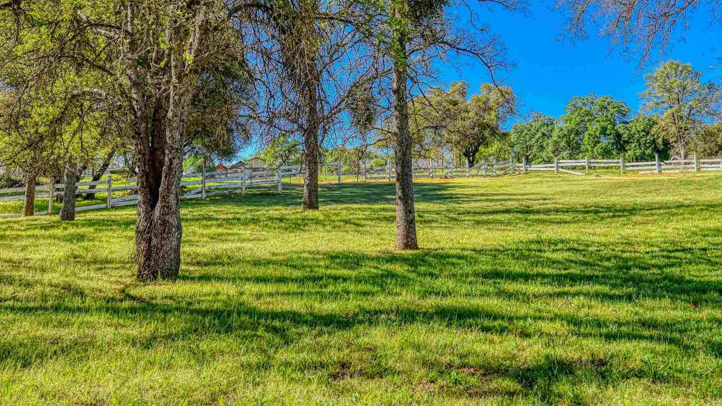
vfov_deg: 29.3
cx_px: 355
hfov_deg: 50.5
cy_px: 108
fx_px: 766
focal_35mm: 40
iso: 220
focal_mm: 23
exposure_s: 1/250
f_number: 8
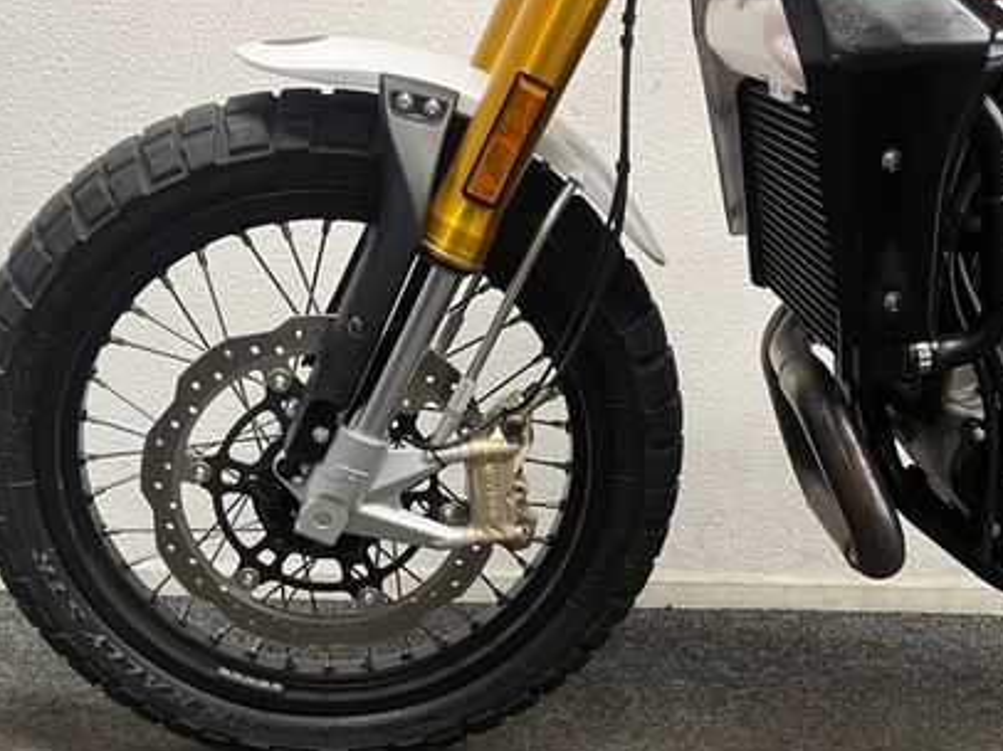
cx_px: 427
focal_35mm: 41
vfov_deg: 34.8
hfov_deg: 45.7
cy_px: 489
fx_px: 1187
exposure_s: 1/50
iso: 160
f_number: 1.6
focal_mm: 5.1
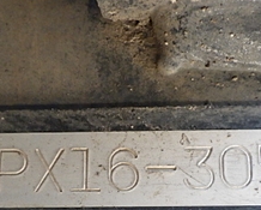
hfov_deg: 26.0
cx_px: 122
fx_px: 565
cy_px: 174
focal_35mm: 73
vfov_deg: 20.7
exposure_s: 1/50
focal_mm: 6.1
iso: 800
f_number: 3.8
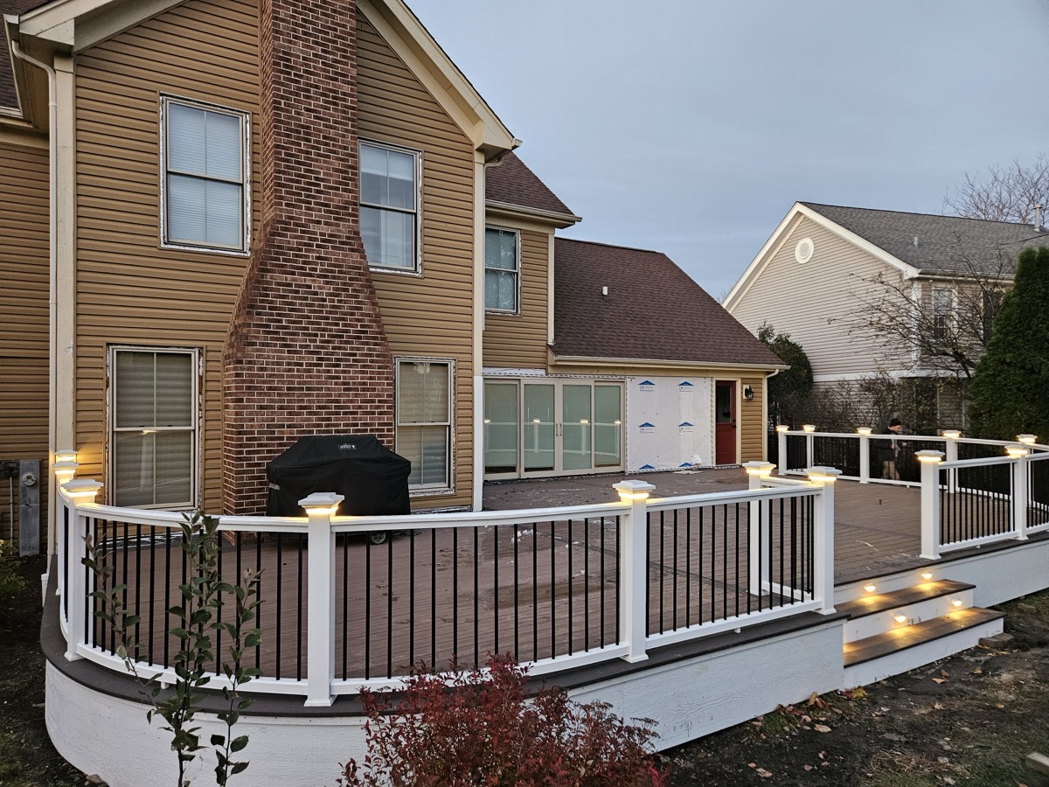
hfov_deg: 73.9
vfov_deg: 58.9
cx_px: 524
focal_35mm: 23
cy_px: 394
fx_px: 697
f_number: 1.8
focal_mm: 5.4
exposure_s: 1/40
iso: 640
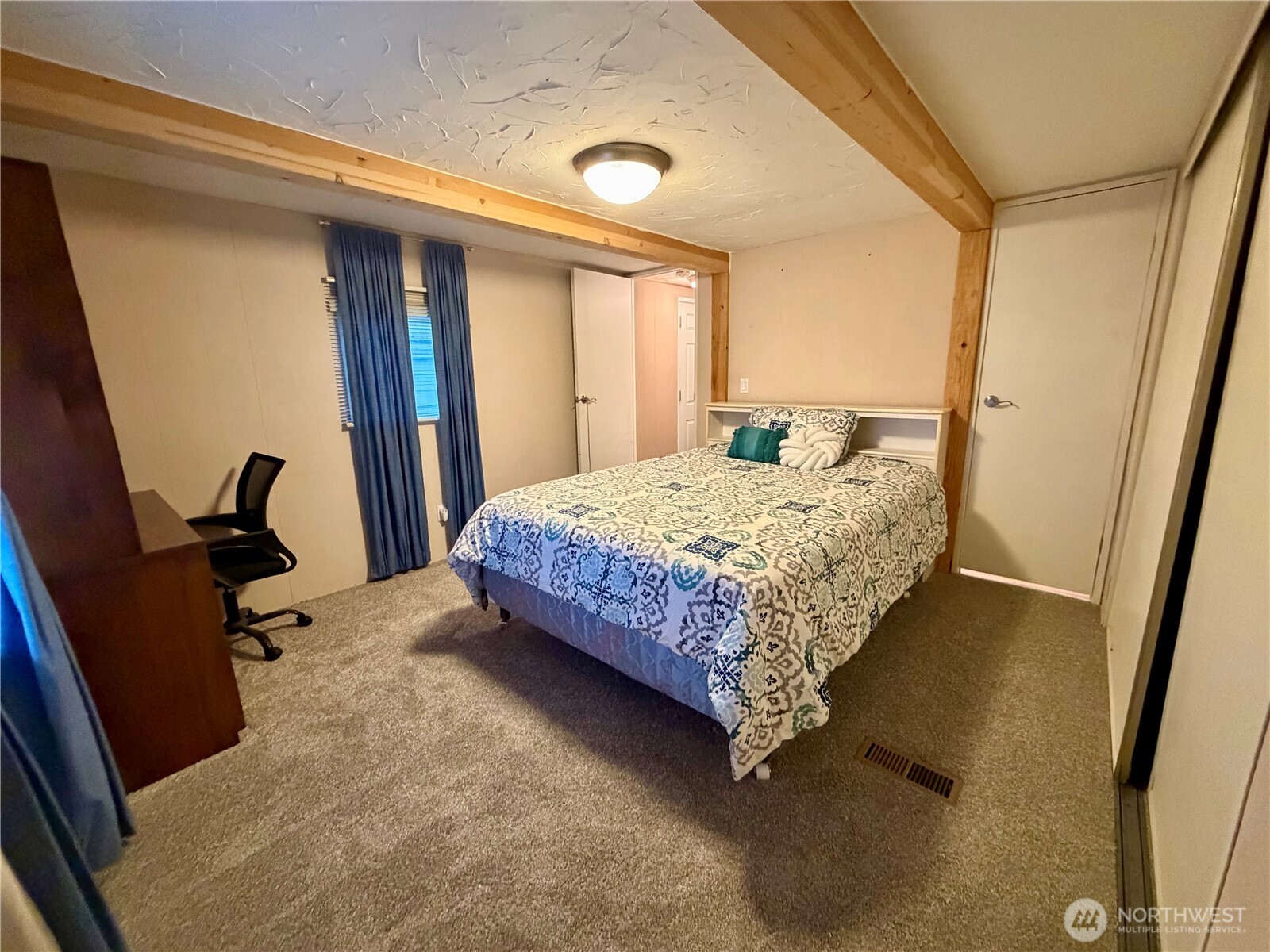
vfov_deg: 85.7
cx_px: 635
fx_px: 514
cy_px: 476
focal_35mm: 14
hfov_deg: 102.1
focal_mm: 2.22
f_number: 2.2
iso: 800
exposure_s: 1/60
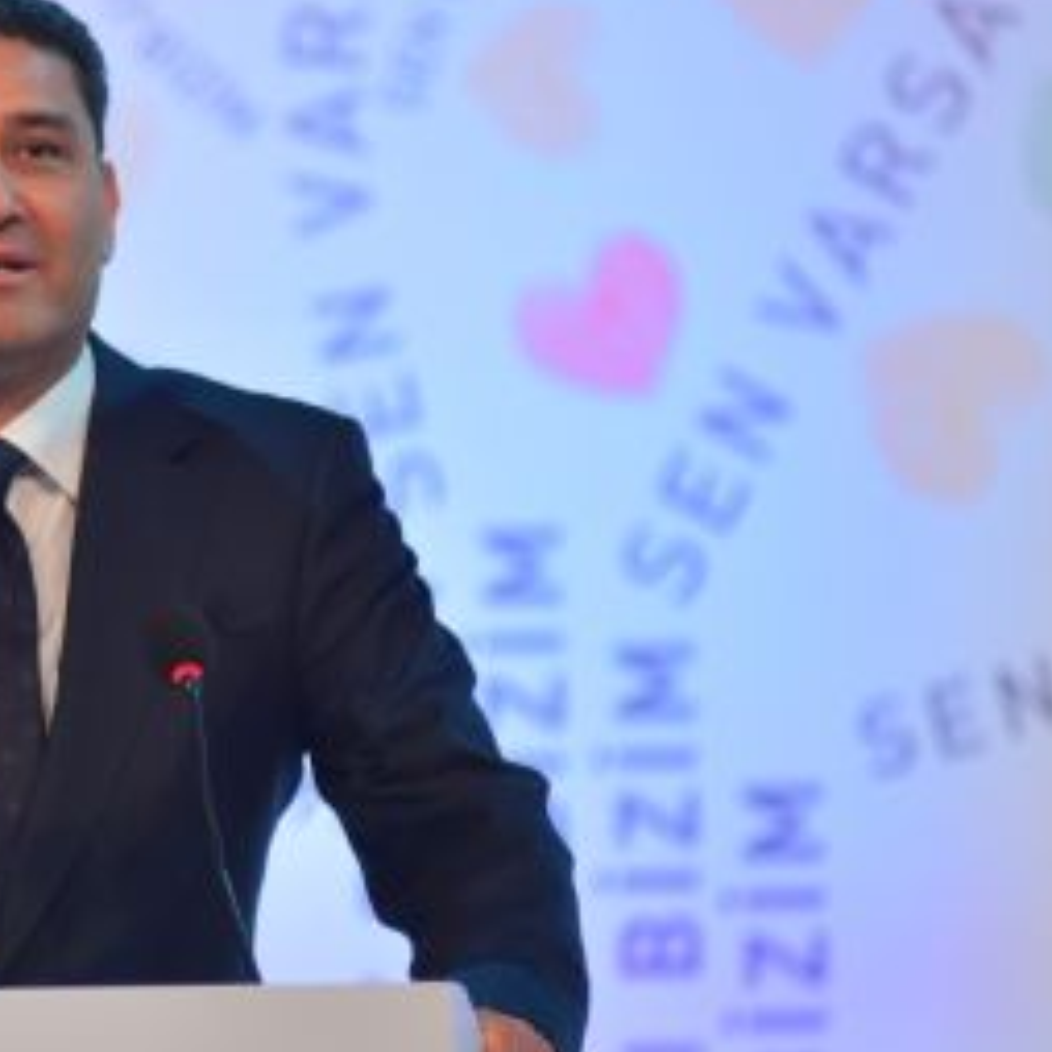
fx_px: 12687
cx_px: -41
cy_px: 507
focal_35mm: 369
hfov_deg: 4.7
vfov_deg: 4.7
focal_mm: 170
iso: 1600
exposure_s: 1/800
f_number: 3.2
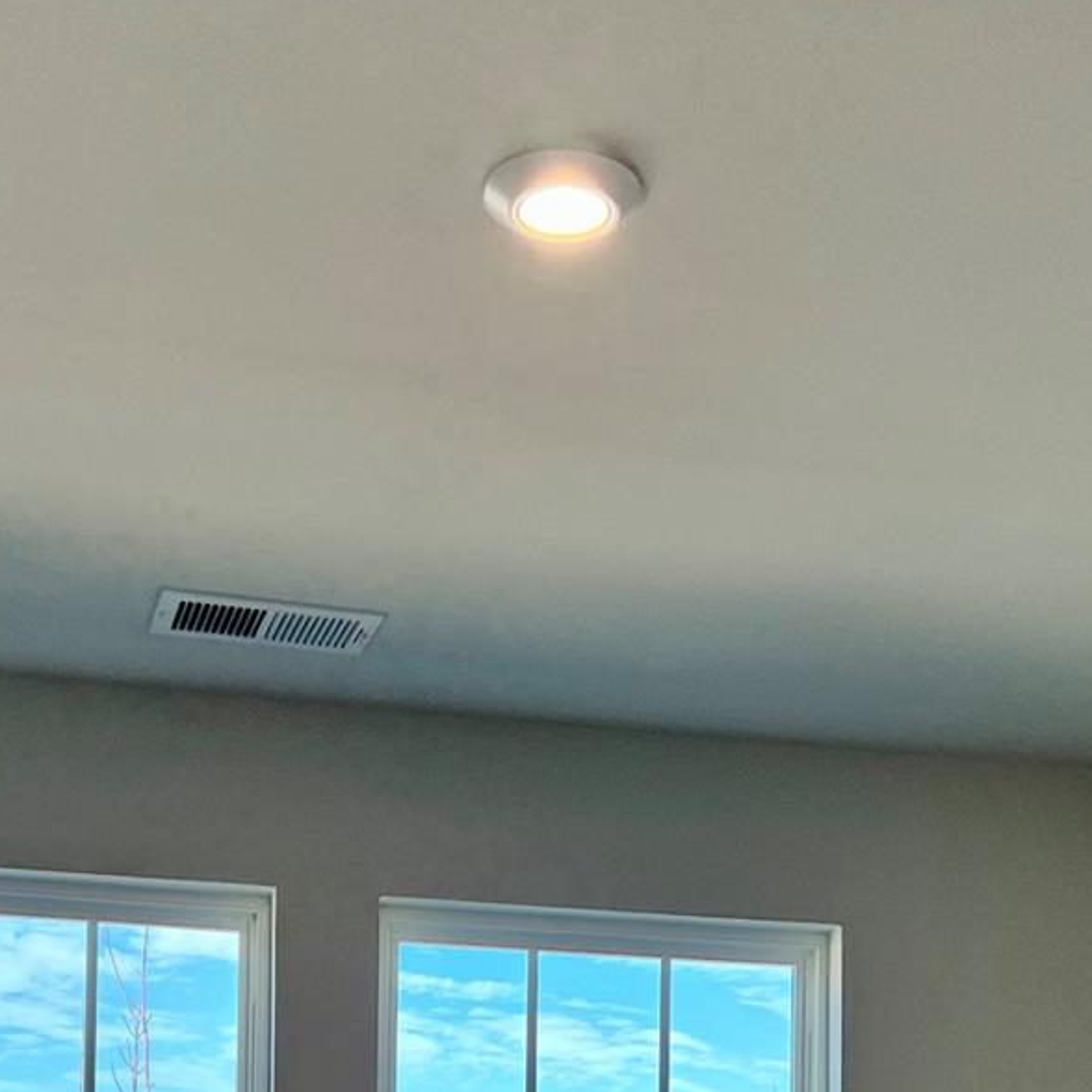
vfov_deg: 26.0
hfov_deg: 28.6
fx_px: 2141
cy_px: 1257
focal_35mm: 60
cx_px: 542
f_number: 1.5
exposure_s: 1/296
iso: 50
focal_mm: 5.7
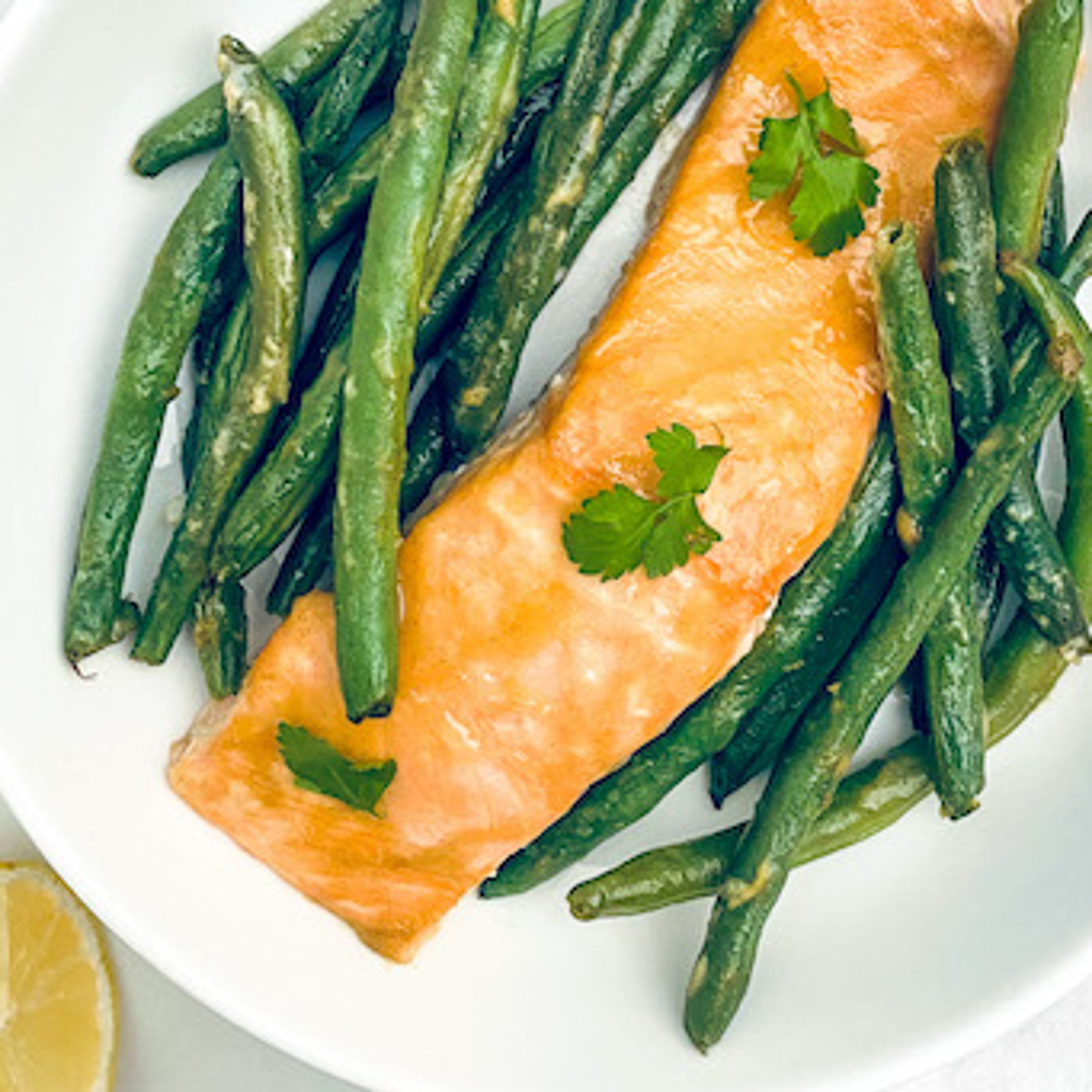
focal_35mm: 45
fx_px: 1606
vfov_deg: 37.3
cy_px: 402
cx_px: 608
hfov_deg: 37.5
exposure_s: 1/60
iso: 200
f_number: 1.8
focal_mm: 4.25
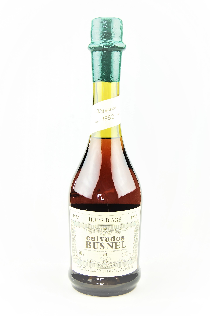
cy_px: 158
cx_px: 105
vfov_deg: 35.1
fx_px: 500
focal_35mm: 57
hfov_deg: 23.7
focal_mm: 38
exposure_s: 1/25
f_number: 8
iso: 200
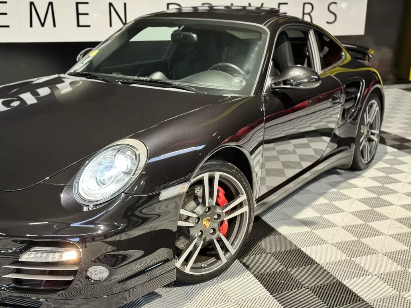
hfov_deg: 39.7
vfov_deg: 30.3
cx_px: 206
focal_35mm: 48
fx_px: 570
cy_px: 154
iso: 500
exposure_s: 1/33
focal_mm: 6.86
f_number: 1.78
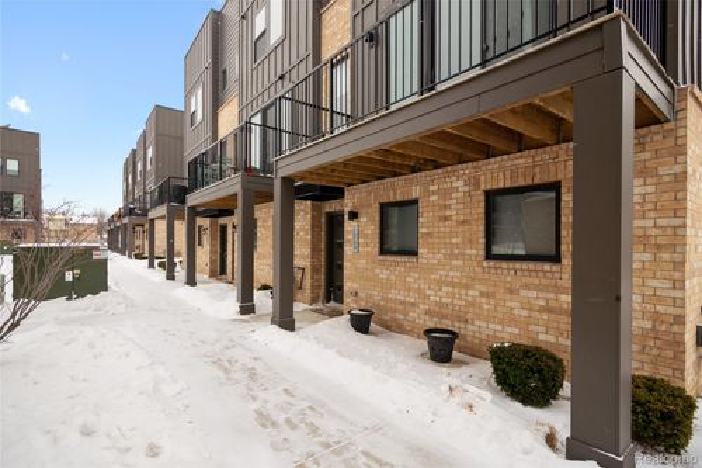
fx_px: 331
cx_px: 351
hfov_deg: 93.3
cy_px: 234
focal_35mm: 17
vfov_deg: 70.4
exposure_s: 1/200
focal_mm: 17
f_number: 9
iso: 400
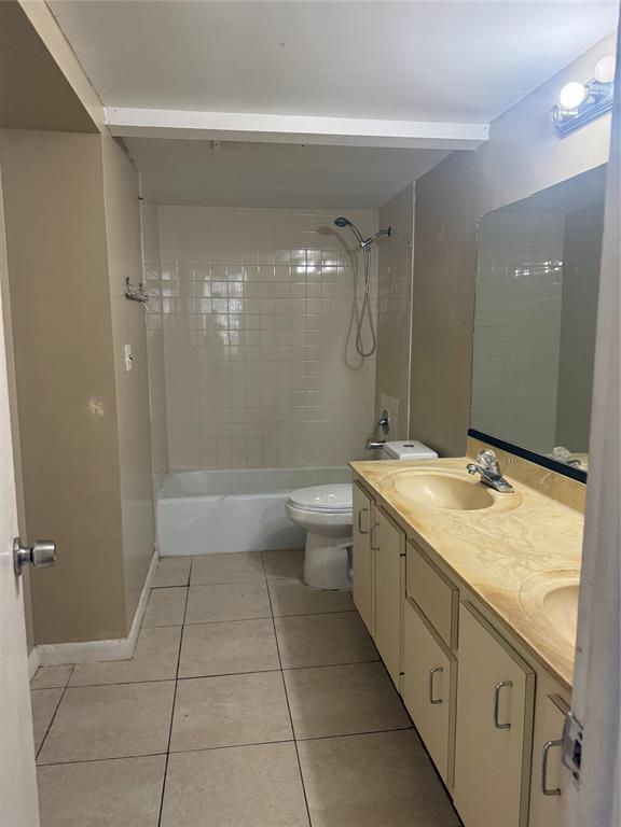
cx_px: 310
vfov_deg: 71.6
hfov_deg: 56.8
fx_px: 574
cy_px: 414
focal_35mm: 24
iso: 250
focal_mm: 6.76
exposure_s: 1/120
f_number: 1.78
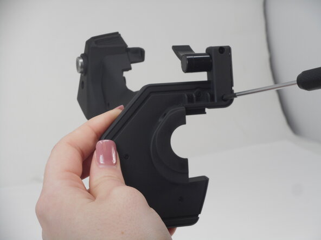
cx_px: 160
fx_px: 946
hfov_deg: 19.3
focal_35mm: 102
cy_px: 120
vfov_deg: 14.5
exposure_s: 1/60
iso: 125
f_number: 5.8
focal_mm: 18.2
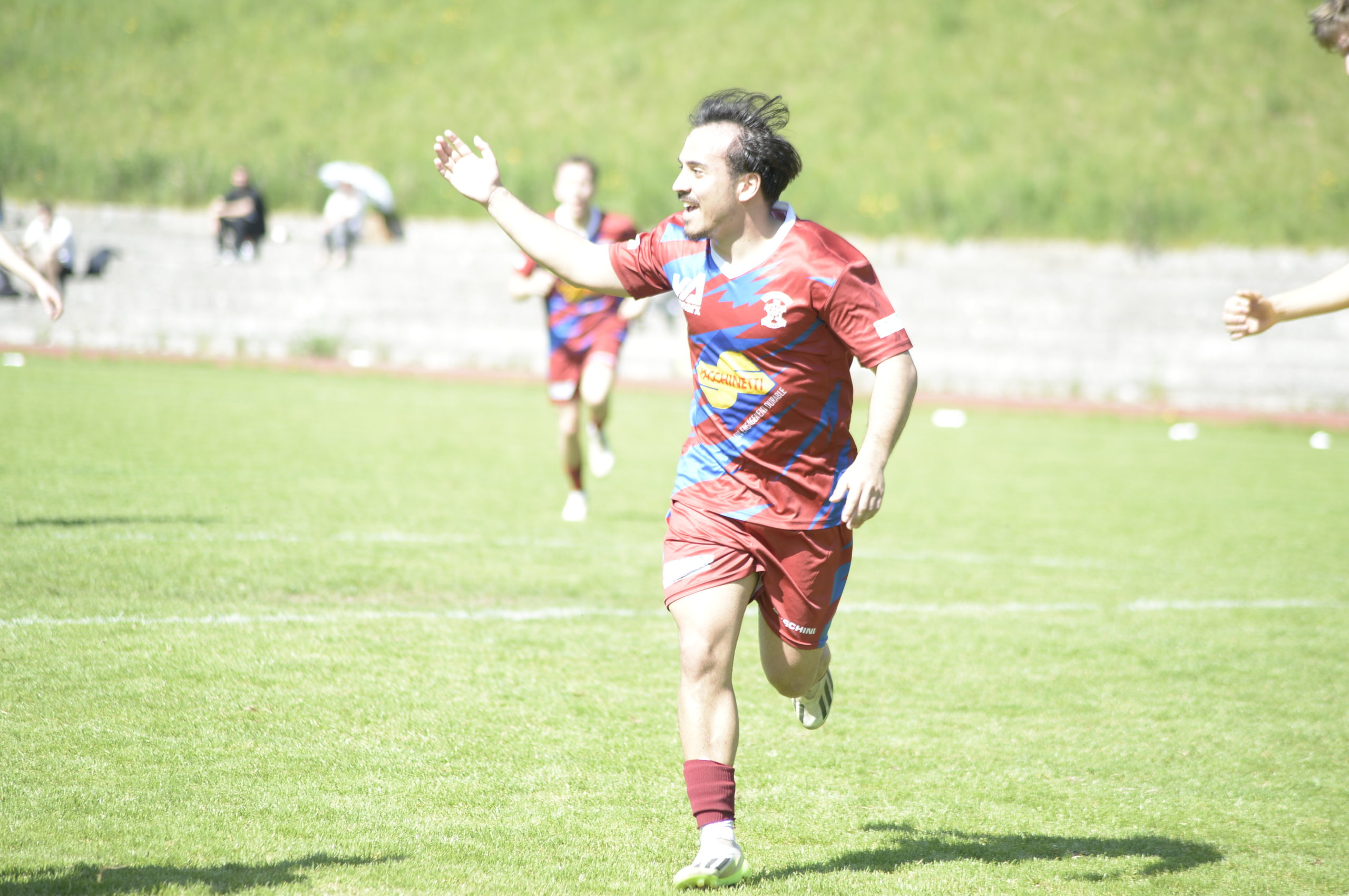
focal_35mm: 210
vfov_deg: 6.5
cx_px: 674
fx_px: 7861
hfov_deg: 9.8
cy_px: 448
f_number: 4.8
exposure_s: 1/640
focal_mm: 210
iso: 400
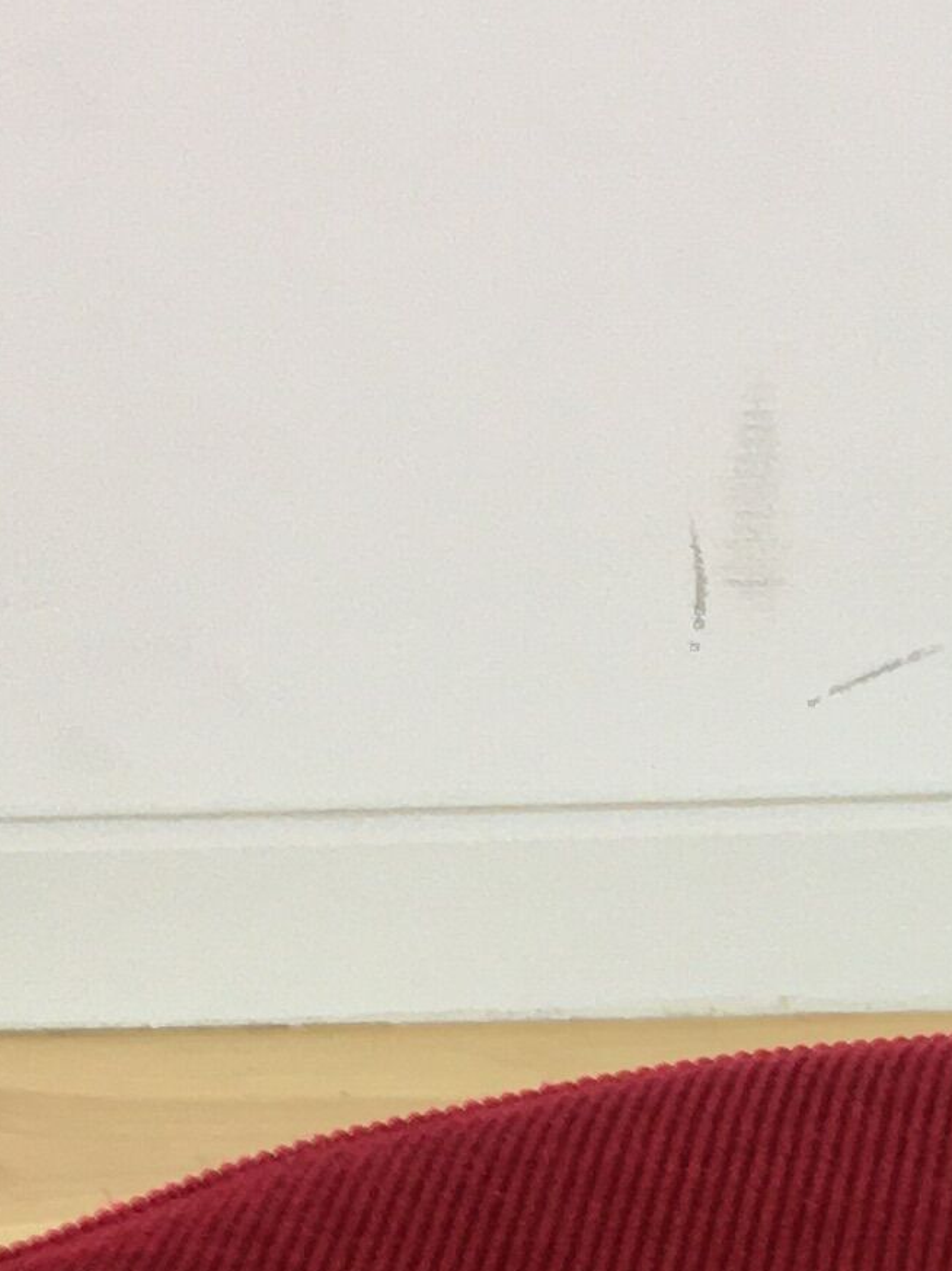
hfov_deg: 10.9
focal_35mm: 134
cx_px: 1073
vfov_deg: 12.9
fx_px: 4917
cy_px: 2516
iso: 50
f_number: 2.2
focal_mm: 4.15
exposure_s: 1/33
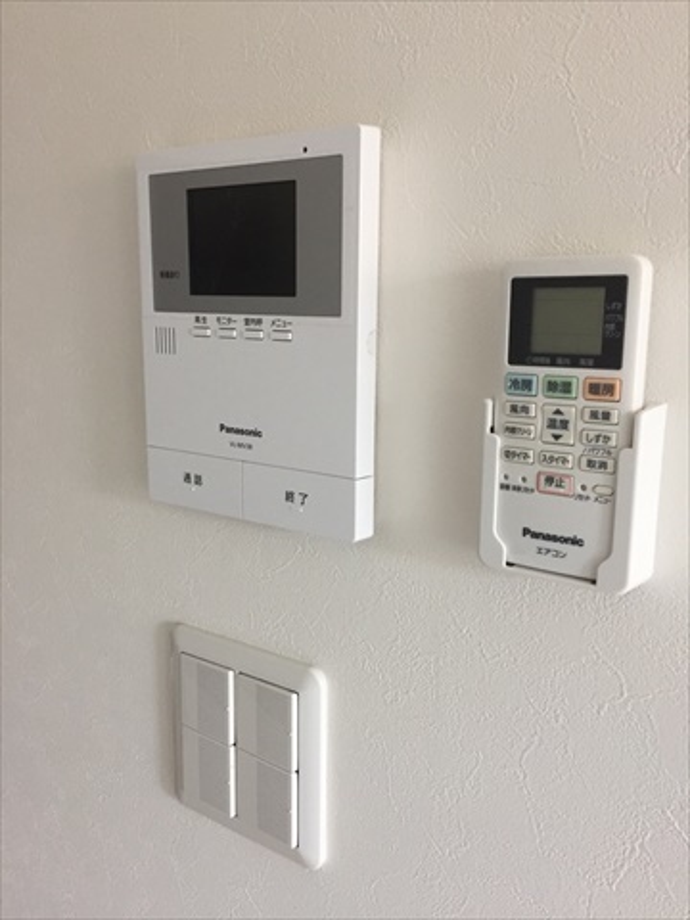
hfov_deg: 48.2
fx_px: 771
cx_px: 345
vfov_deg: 61.7
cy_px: 460
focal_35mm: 29
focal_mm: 4.15
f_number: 2.2
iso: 125
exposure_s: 1/30
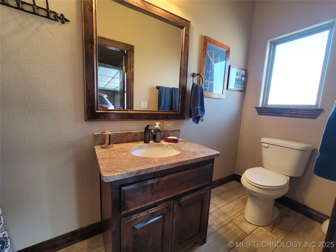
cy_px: 126
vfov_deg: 89.9
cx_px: 168
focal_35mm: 13
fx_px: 126
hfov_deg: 106.2
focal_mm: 2.2
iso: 160
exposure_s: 1/60
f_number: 2.2
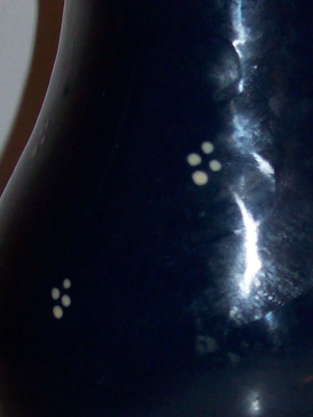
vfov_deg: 15.9
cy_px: 188
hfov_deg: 11.9
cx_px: 246
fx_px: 1495
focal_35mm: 124
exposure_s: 1/64
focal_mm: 6
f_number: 2.7
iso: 80
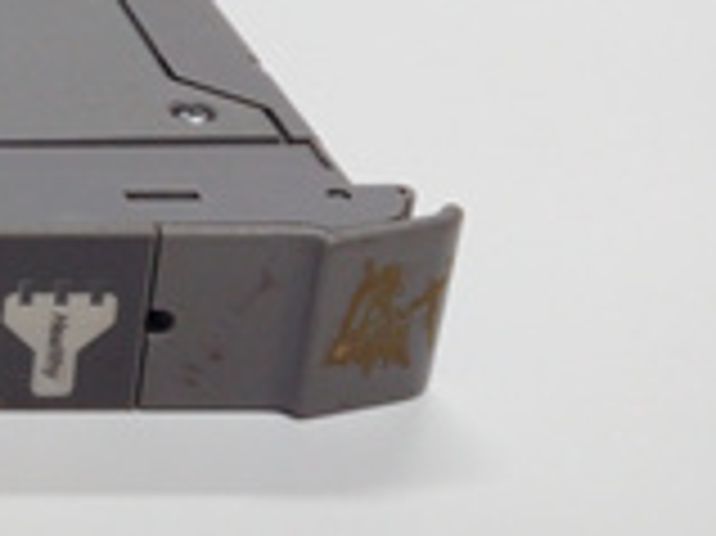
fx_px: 1757
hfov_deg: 19.8
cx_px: -378
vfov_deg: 17.1
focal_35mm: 85
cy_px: 56
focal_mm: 3.79
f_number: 2
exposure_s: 1/33
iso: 124
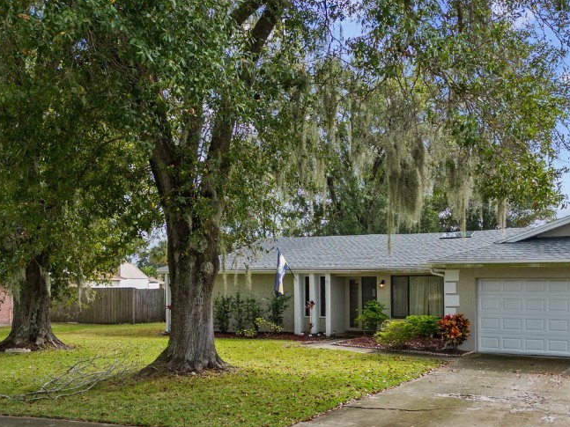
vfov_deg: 37.3
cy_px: 283
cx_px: 361
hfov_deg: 48.5
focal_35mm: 38
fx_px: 626
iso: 100
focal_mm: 6.72
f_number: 1.7
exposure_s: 1/1250
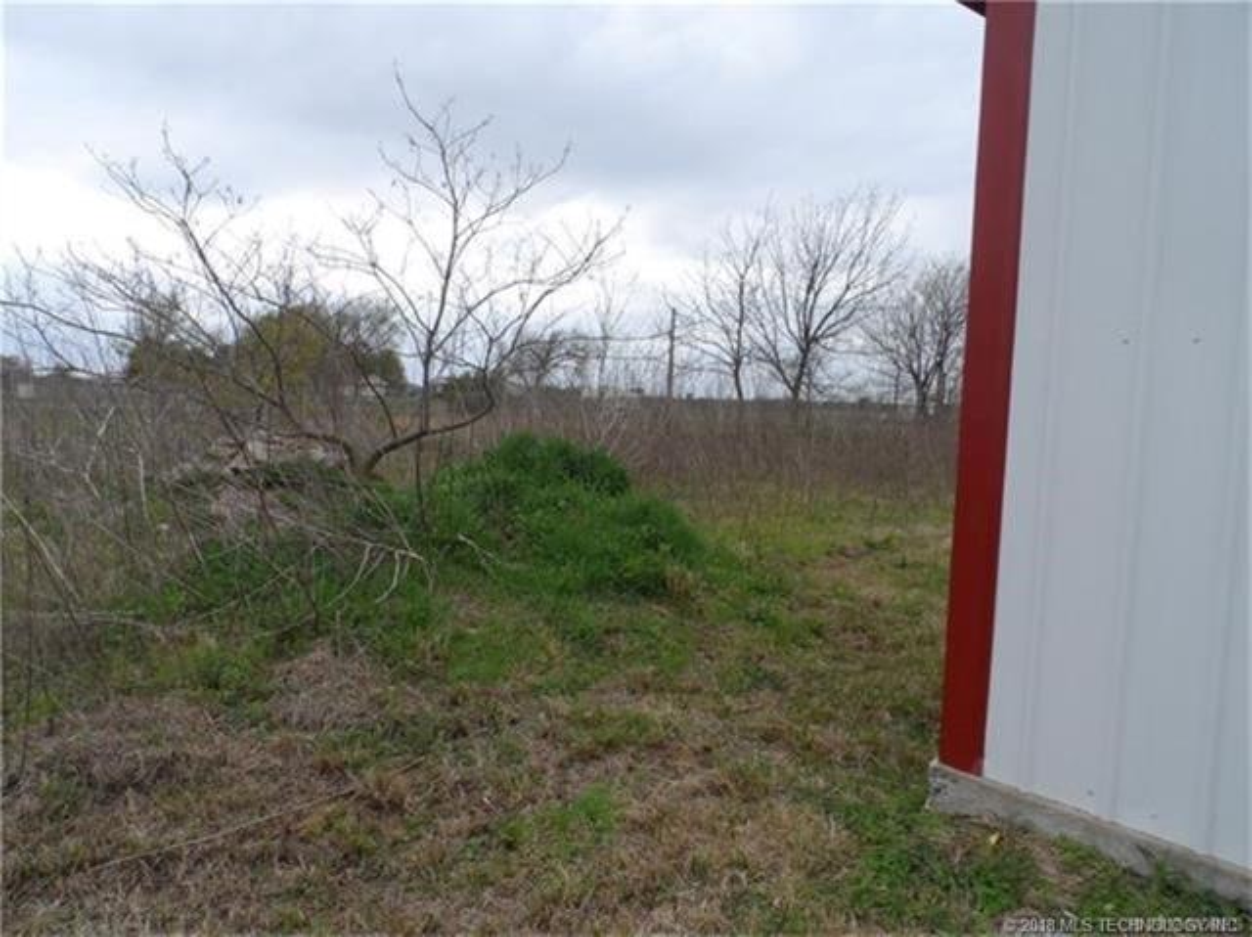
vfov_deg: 56.8
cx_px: 626
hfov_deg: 71.6
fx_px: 867
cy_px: 468
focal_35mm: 24
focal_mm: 4
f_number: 4.5
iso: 80
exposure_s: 1/350
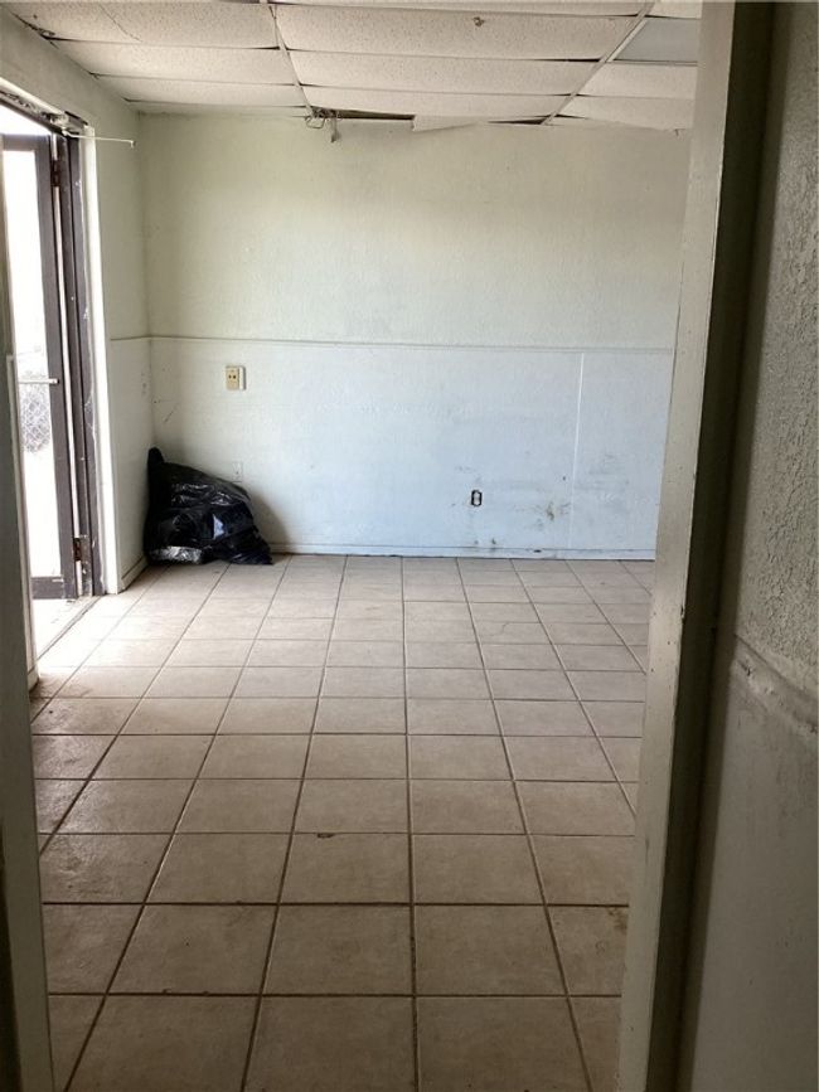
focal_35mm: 31
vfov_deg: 58.4
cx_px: 410
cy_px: 546
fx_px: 978
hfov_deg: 45.4
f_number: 2.4
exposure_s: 1/120
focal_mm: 3.3
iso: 64
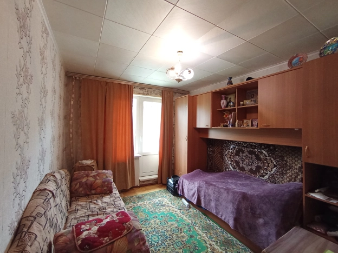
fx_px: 156
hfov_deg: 94.5
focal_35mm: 16
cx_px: 169
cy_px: 126
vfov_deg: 78.1
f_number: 2.2
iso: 283
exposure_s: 1/33.3
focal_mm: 1.65
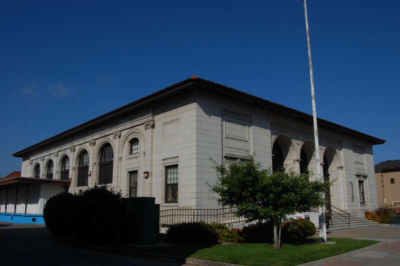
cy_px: 133
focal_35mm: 30
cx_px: 200
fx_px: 333
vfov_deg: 43.5
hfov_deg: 62.0
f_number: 16
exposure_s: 1/320
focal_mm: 20
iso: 200
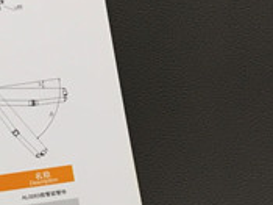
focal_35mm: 131
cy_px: 153
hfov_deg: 12.5
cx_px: -332
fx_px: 1032
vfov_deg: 11.3
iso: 32
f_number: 2.2
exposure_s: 1/33
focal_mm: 4.15
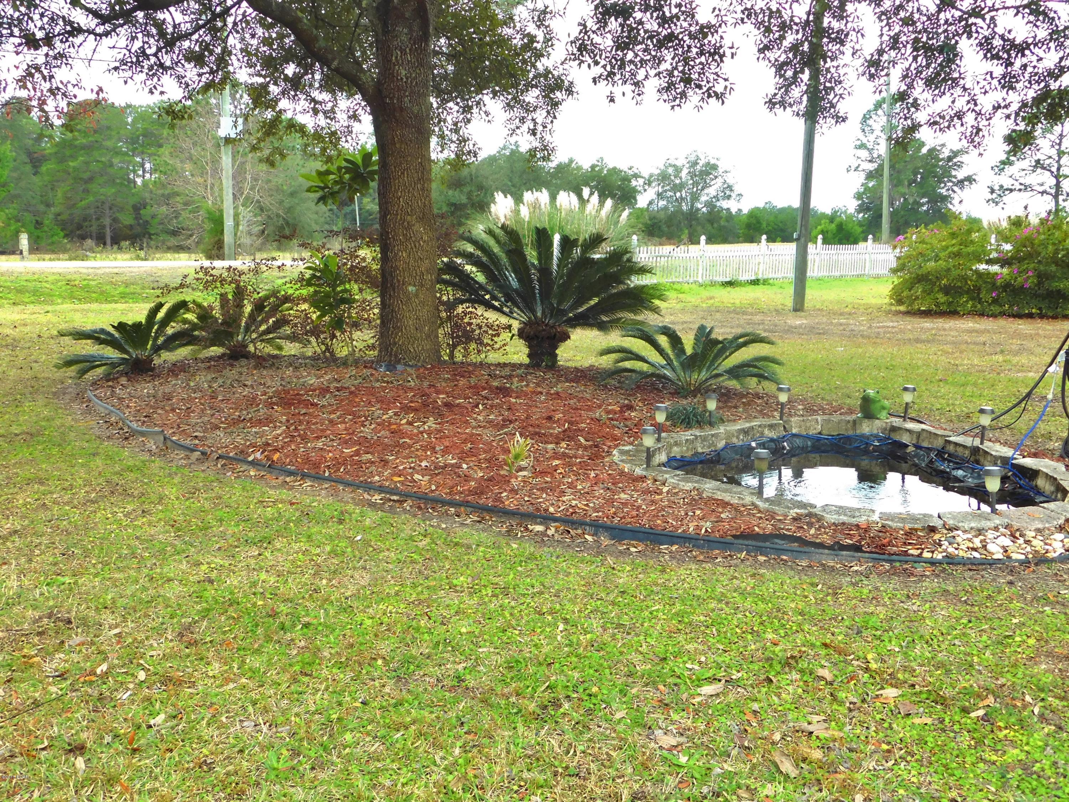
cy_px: 401
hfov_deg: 51.4
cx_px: 534
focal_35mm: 36
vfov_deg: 39.7
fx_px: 1112
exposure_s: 1/125
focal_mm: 6.3
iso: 125
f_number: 3.5
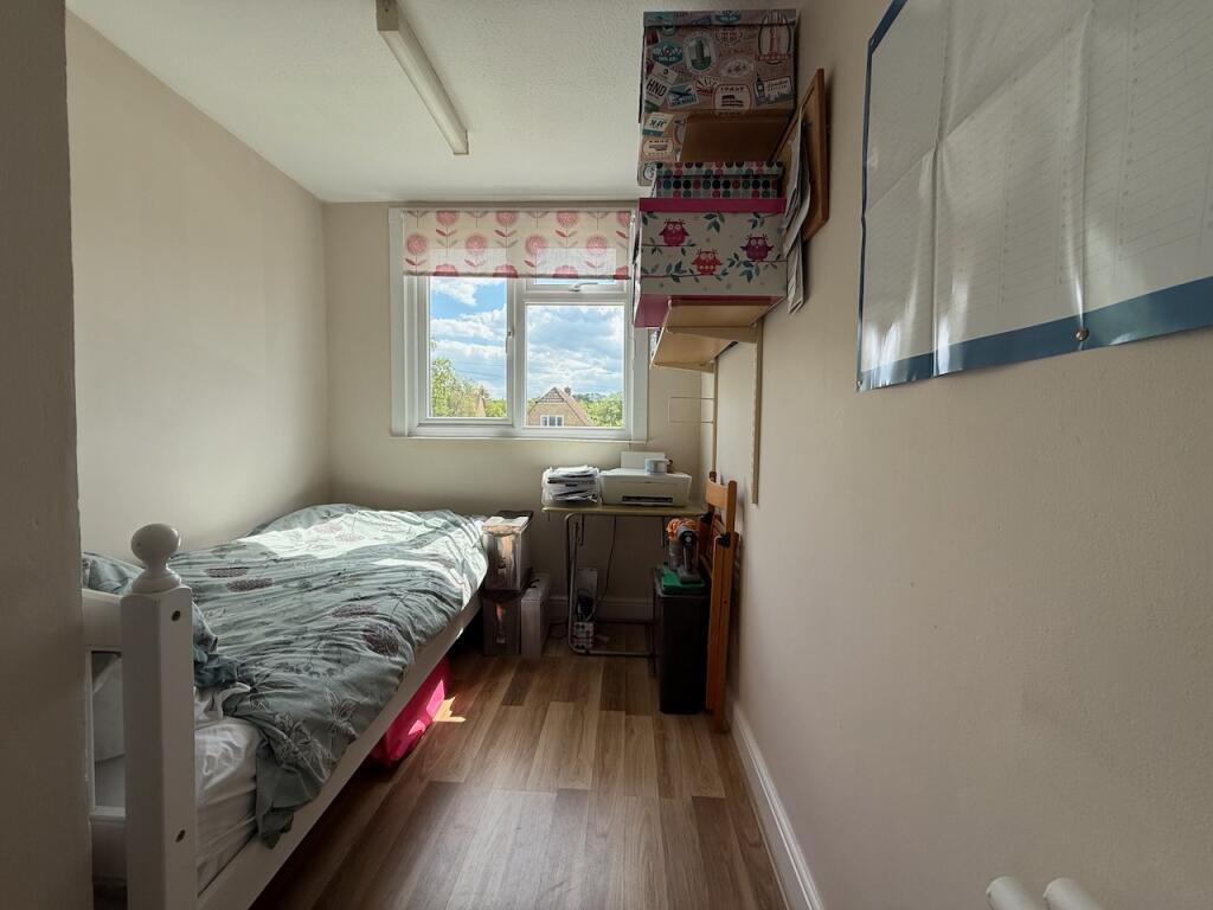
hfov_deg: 102.1
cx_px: 606
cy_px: 455
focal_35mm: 14
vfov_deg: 85.7
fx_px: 491
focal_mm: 2.22
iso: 64
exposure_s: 1/559
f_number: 2.2
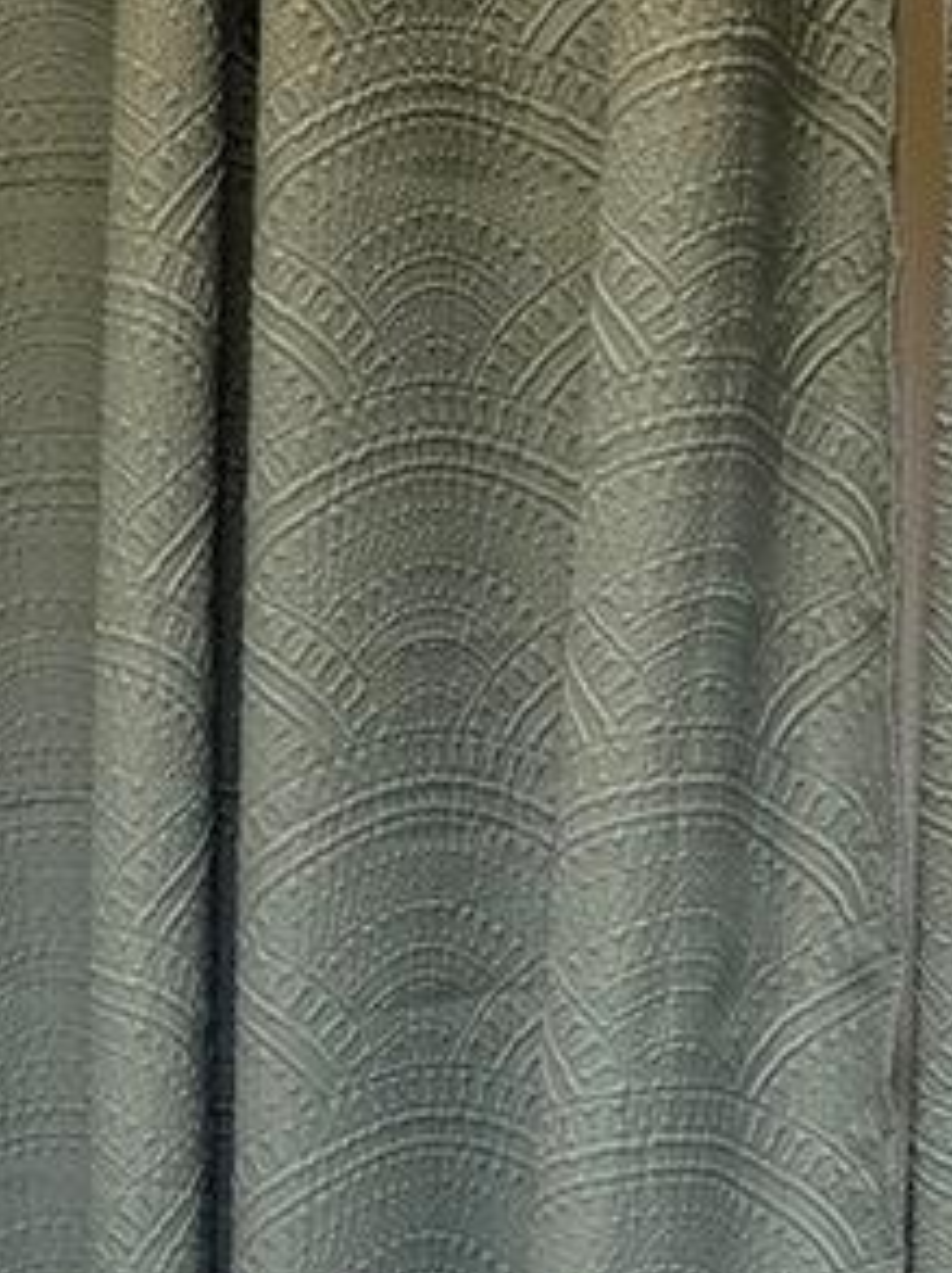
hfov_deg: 11.4
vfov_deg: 15.4
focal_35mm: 126
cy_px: 1199
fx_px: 4630
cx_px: -291
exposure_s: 1/60
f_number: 1.78
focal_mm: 6.76
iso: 250
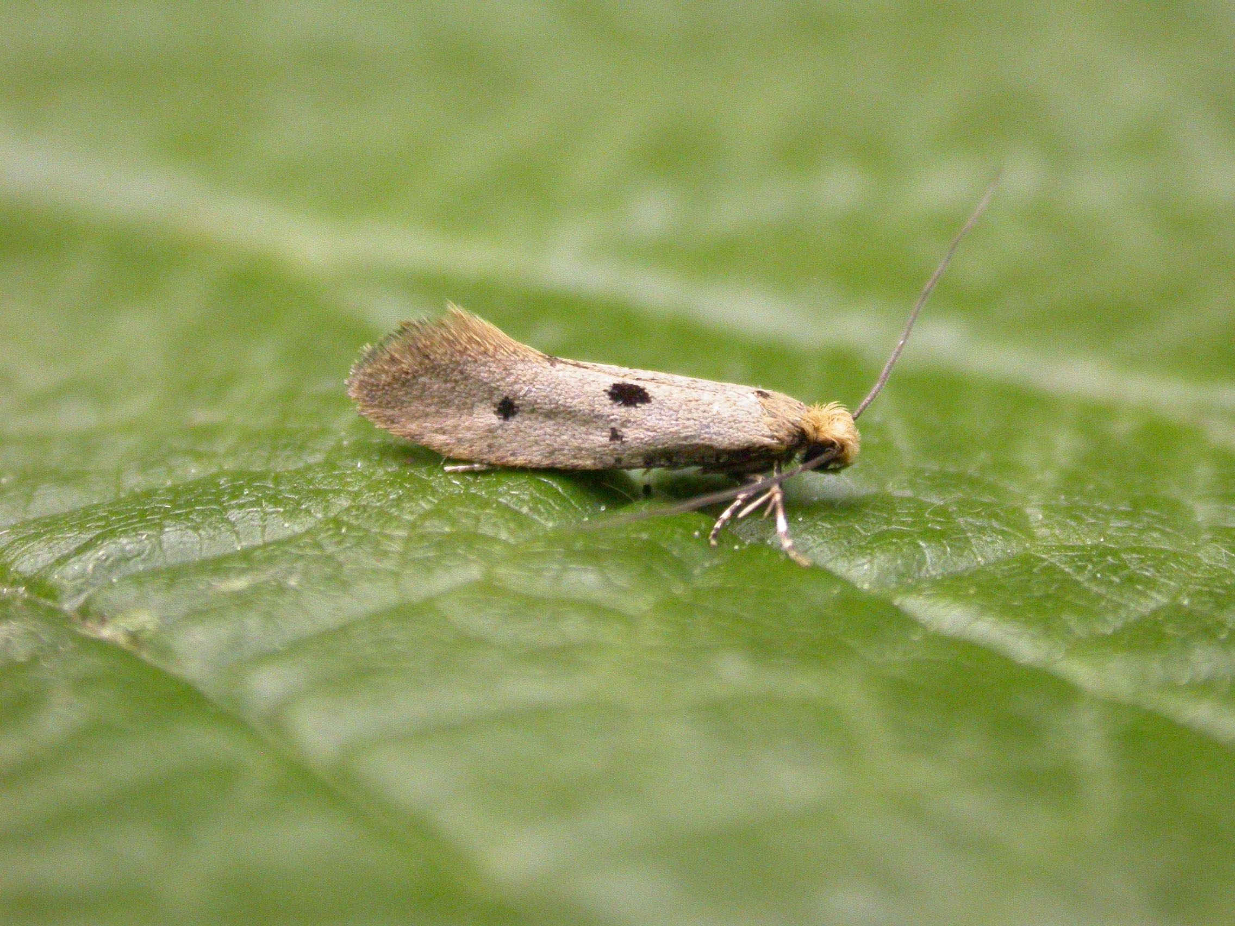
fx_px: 4210
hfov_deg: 16.7
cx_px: 618
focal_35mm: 118
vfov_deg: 12.6
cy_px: 463
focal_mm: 24.4
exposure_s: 1/909
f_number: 4.3
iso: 400
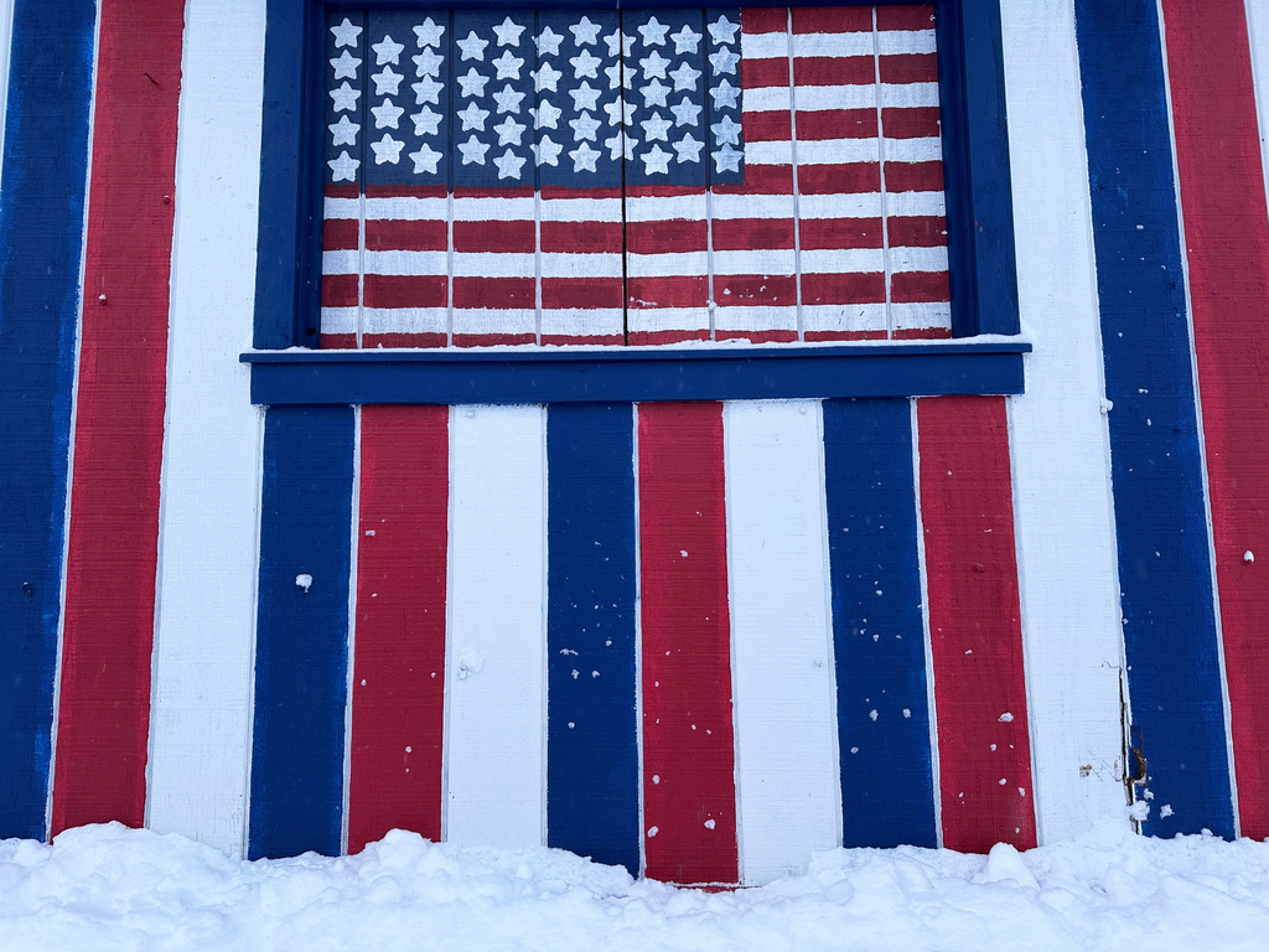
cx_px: 634
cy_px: 476
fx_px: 880
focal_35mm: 24
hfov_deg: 71.6
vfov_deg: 56.8
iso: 64
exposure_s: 1/177
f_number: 1.8
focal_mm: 6.86
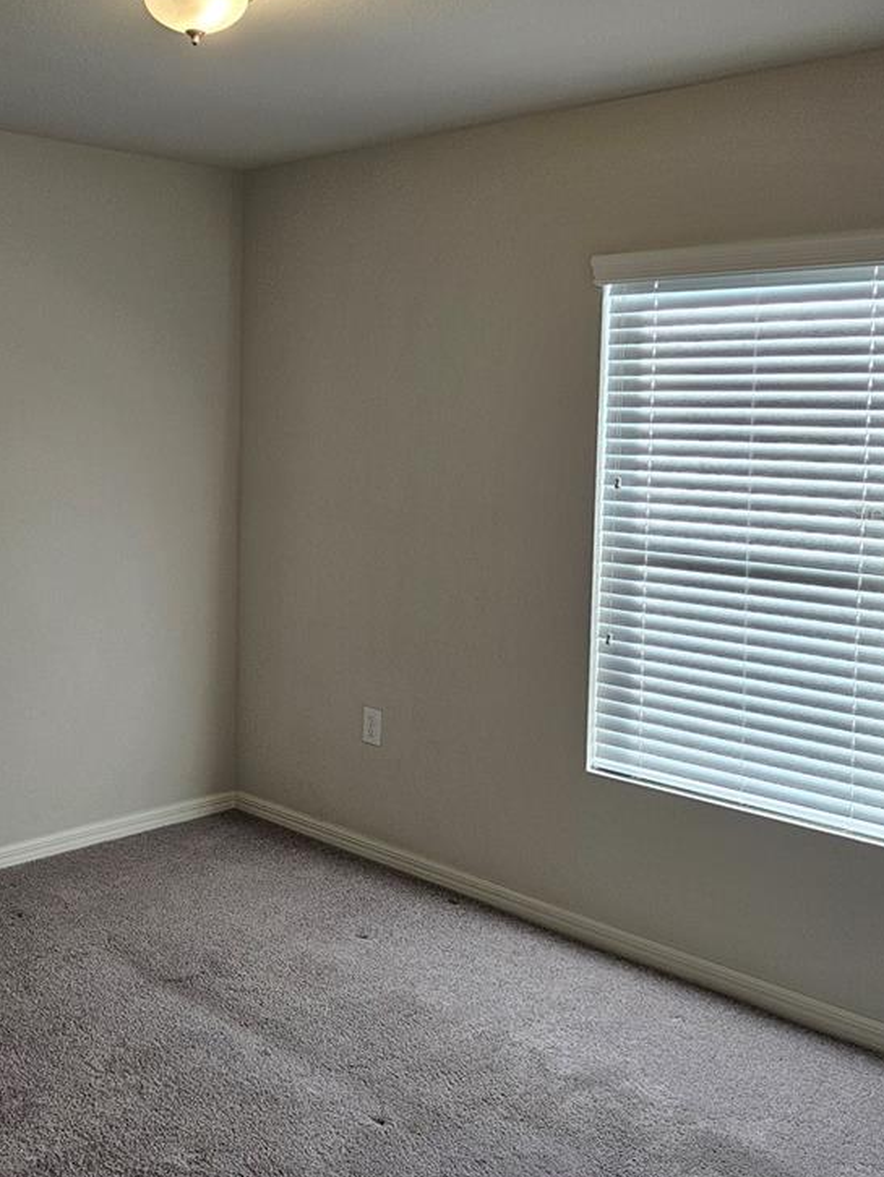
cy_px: 512
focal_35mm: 38
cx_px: 235
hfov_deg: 37.0
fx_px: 1293
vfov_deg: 48.8
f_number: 1.8
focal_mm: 5.4
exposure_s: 1/120
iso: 80
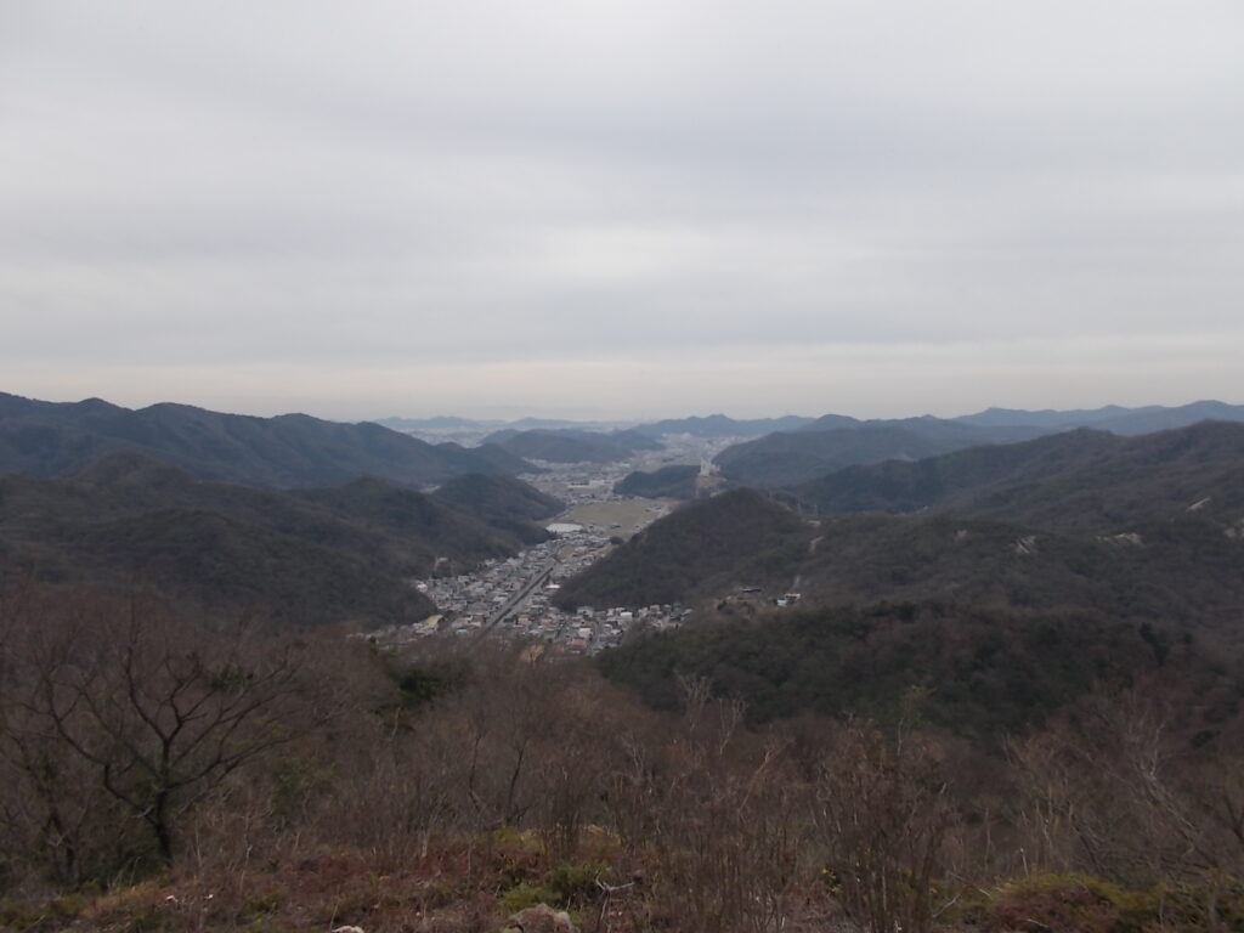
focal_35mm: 26
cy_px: 466
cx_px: 622
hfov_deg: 67.3
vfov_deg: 53.1
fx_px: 934
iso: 80
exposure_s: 1/160
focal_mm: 4.6
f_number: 8
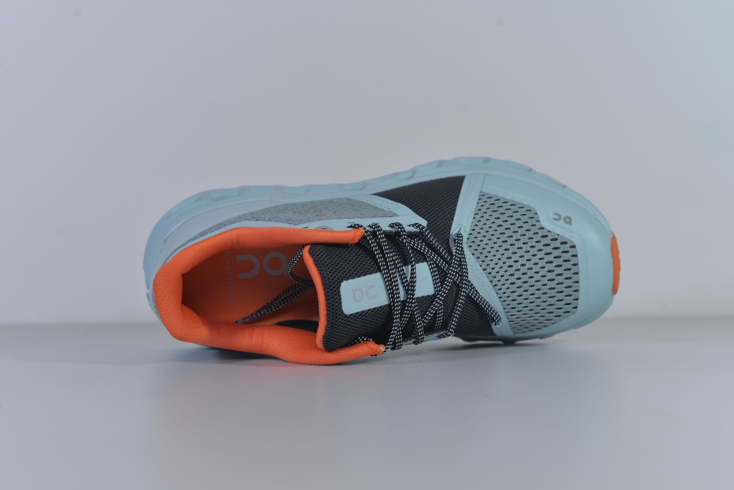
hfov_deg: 39.6
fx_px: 1020
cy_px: 245
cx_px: 367
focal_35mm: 50
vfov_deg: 27.0
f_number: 5.6
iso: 100
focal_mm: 50
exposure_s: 1/320
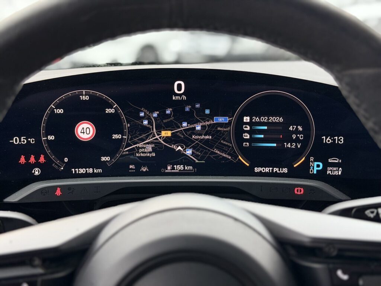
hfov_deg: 39.7
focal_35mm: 48
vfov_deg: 30.3
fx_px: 528
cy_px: 143
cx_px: 190
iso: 250
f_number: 1.78
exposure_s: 1/60
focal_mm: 6.76
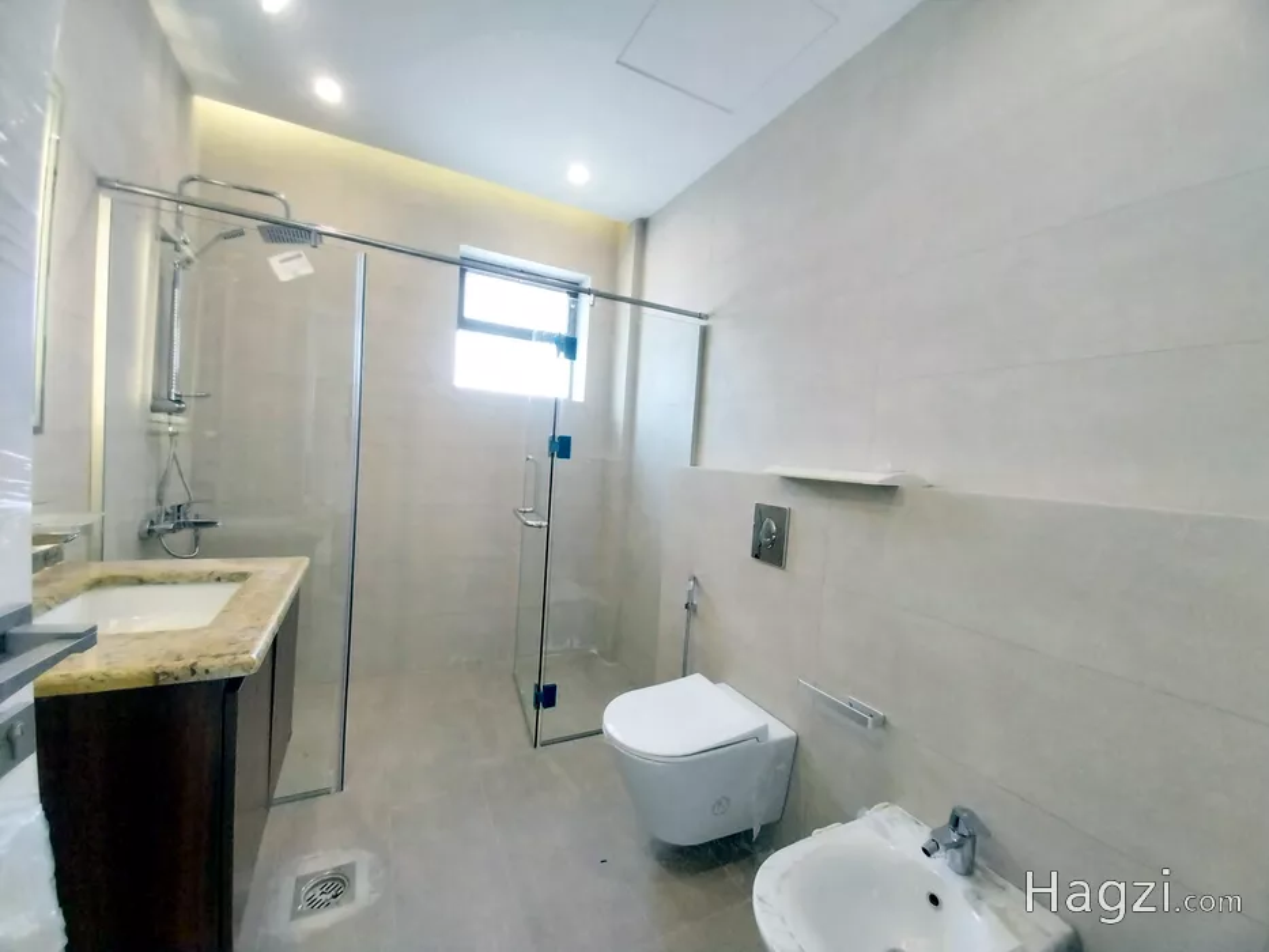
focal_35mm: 13
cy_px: 476
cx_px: 634
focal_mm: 1.3
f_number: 2.2
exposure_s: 1/33
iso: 200
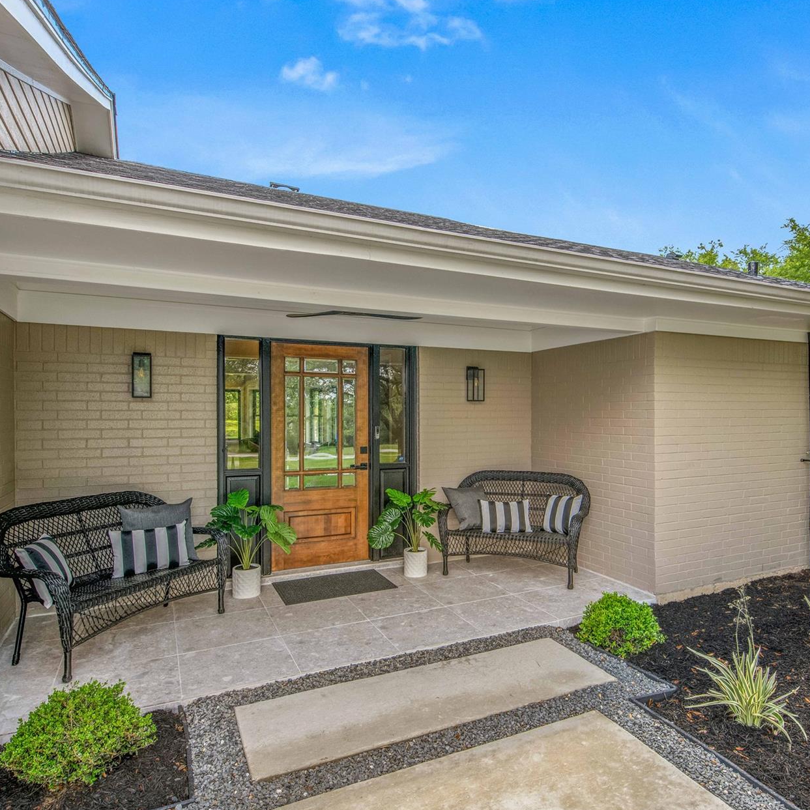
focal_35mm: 21
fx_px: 556
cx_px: 465
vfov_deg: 72.0
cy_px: 436
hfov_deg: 71.7
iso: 100
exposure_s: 1/80
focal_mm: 15
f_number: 7.1
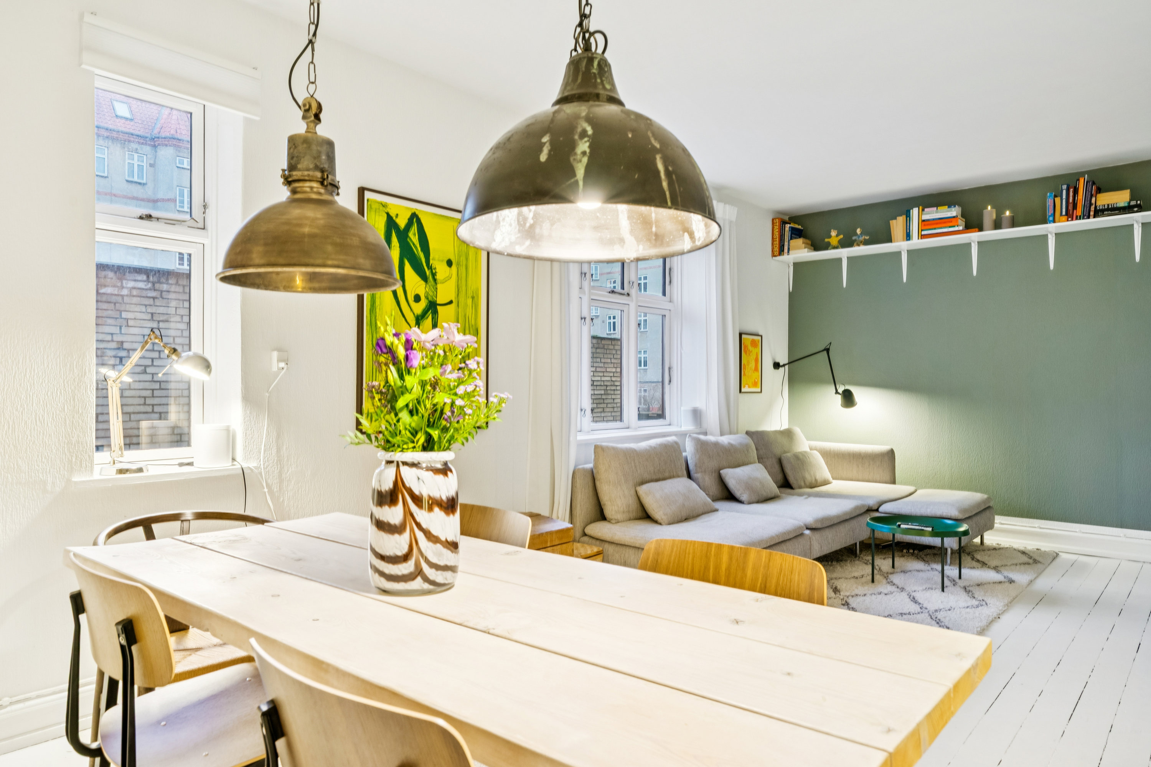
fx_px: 703
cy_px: 384
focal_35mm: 22
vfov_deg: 57.2
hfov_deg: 78.6
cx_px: 576
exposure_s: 1/2
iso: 320
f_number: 9
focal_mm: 22
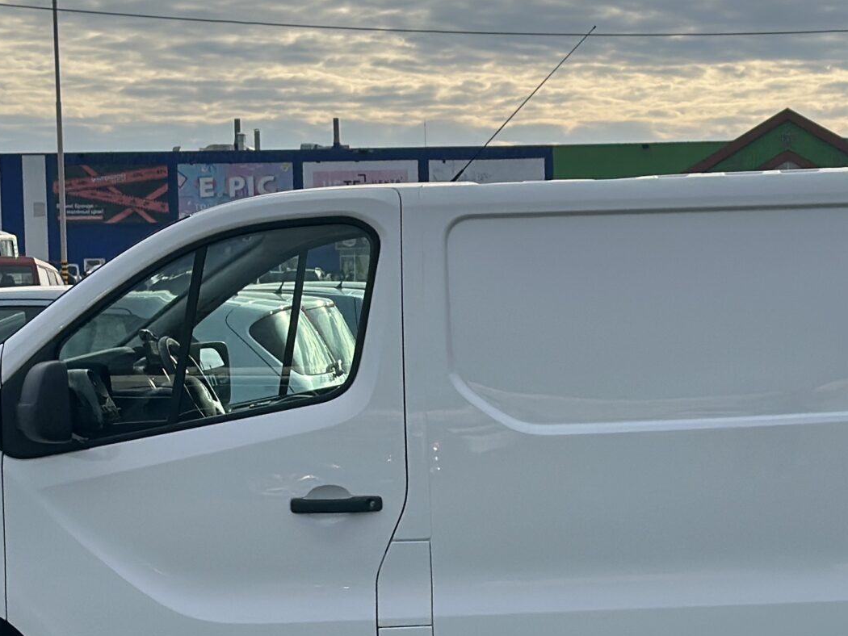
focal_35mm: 117
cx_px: 572
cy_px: 464
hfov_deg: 16.8
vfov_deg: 12.6
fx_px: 2867
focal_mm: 6.86
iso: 100
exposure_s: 1/6623
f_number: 1.78
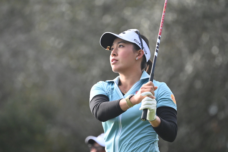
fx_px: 3800
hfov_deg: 3.4
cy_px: 76
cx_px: 114
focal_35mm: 600
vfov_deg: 2.3
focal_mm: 400
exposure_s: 1/3200
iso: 2800
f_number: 5.6
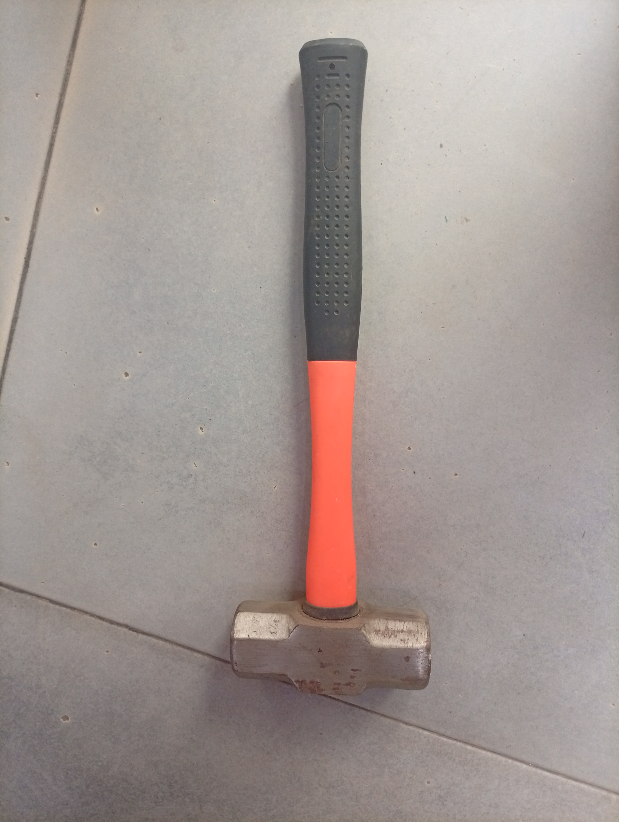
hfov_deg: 51.5
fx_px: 642
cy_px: 411
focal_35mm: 27
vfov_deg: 65.2
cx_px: 310
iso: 116
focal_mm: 3.84
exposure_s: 1/50
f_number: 1.8
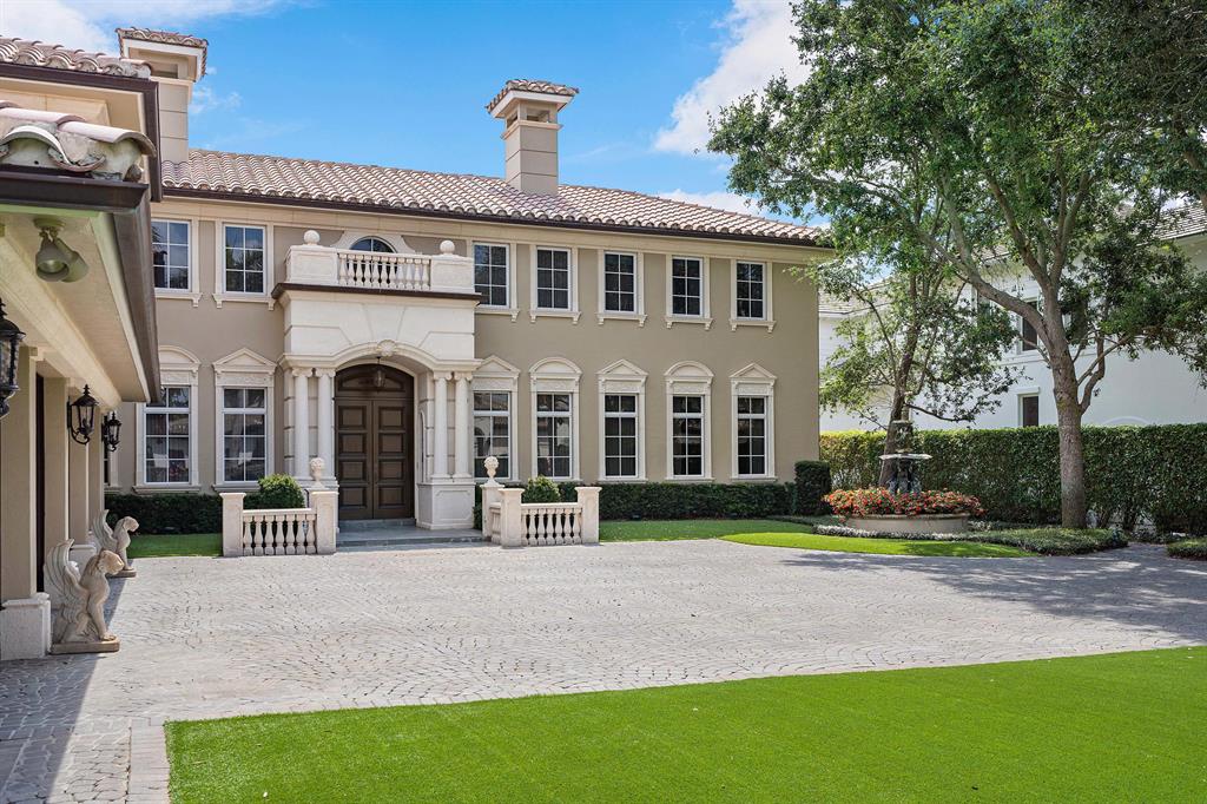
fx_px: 1039
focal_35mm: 31
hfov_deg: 60.3
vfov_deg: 42.3
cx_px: 604
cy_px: 402
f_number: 8
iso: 100
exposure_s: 1/400
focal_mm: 31
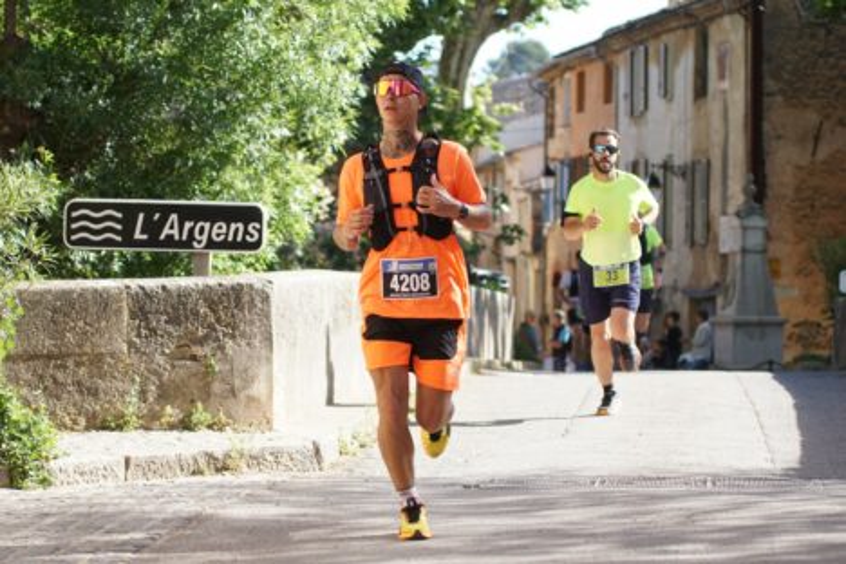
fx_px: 2467
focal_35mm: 105
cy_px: 282
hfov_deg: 19.5
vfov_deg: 13.0
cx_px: 423
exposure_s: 1/400
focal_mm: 70
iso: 100
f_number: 2.8
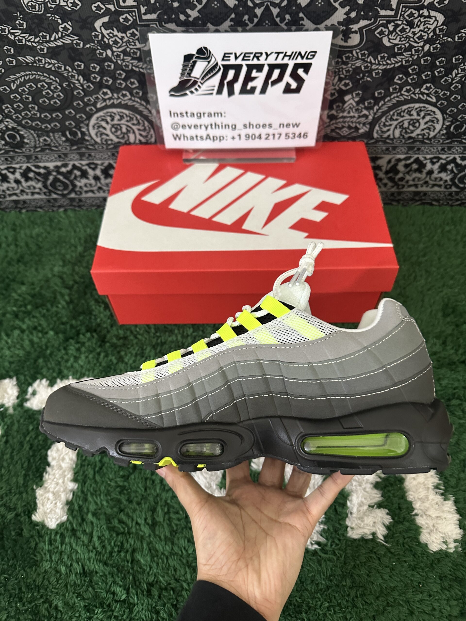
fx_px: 431
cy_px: 310
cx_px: 233
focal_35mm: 24
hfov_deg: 56.8
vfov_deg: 71.6
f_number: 1.78
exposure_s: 1/50
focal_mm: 6.86
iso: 500
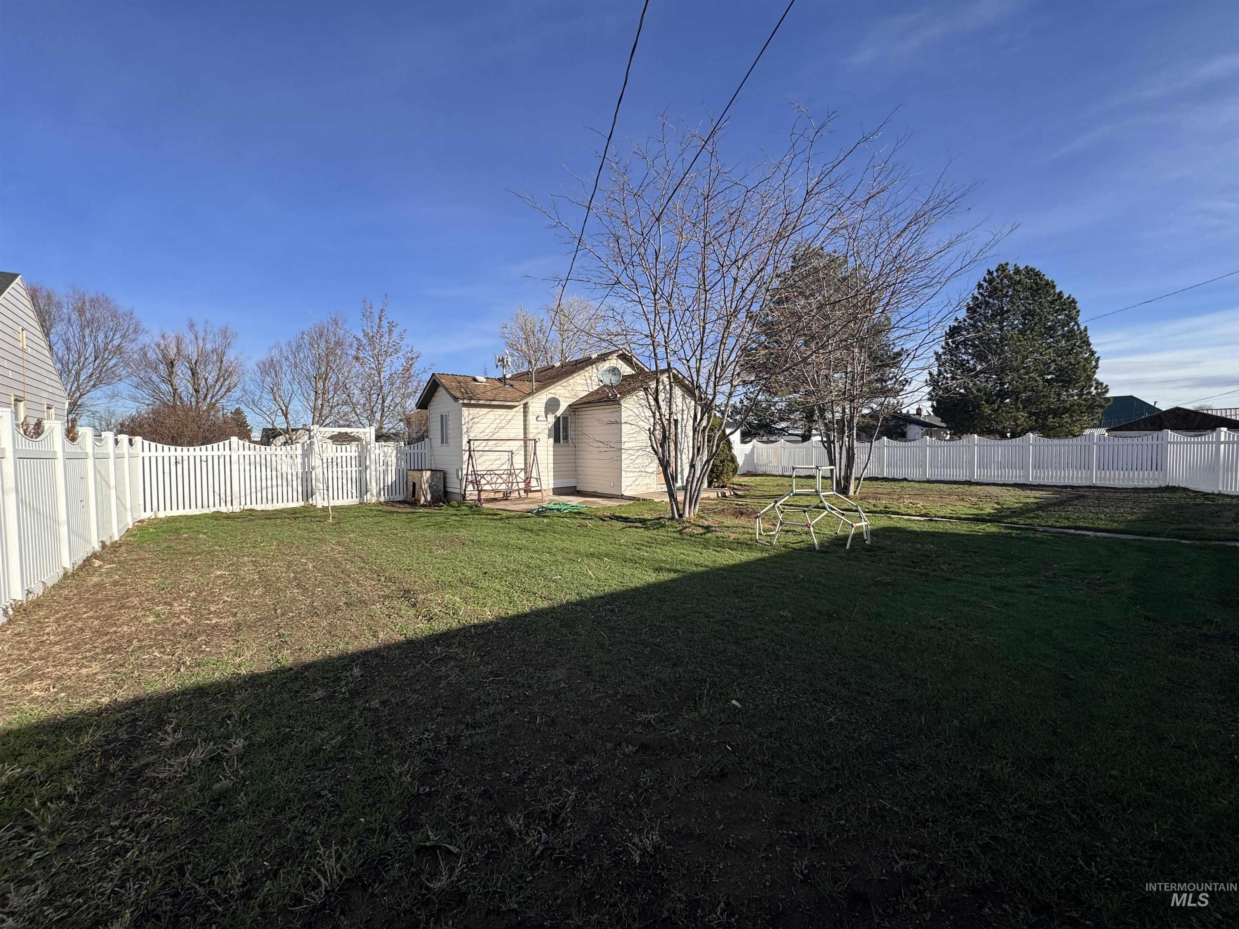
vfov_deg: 85.7
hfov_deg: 102.1
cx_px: 620
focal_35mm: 14
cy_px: 464
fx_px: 501
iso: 40
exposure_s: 1/1748
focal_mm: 2.22
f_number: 2.2
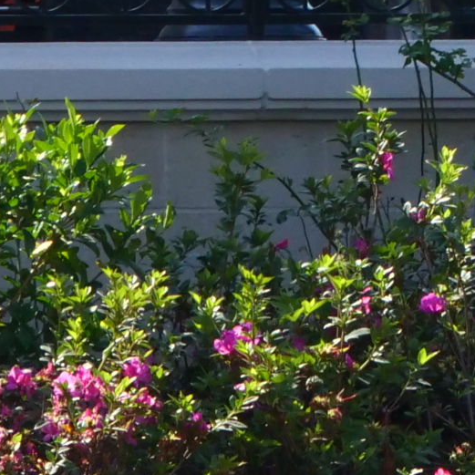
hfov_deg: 0.9
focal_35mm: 1889
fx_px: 29326
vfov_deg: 0.9
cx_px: 1063
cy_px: -791
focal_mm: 150
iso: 800
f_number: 10
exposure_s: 1/320
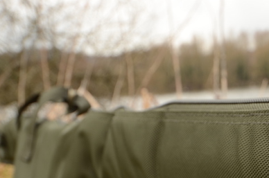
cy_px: 179
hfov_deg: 29.2
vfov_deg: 19.3
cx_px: 209
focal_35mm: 68
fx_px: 507
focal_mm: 22
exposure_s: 1/100
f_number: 9
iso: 200
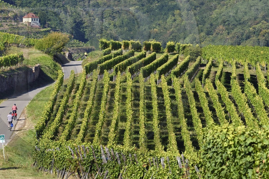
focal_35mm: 337
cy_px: 55
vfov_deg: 4.1
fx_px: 2515
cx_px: 84
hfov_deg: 6.1
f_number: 10
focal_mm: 200
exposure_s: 1/250
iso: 200
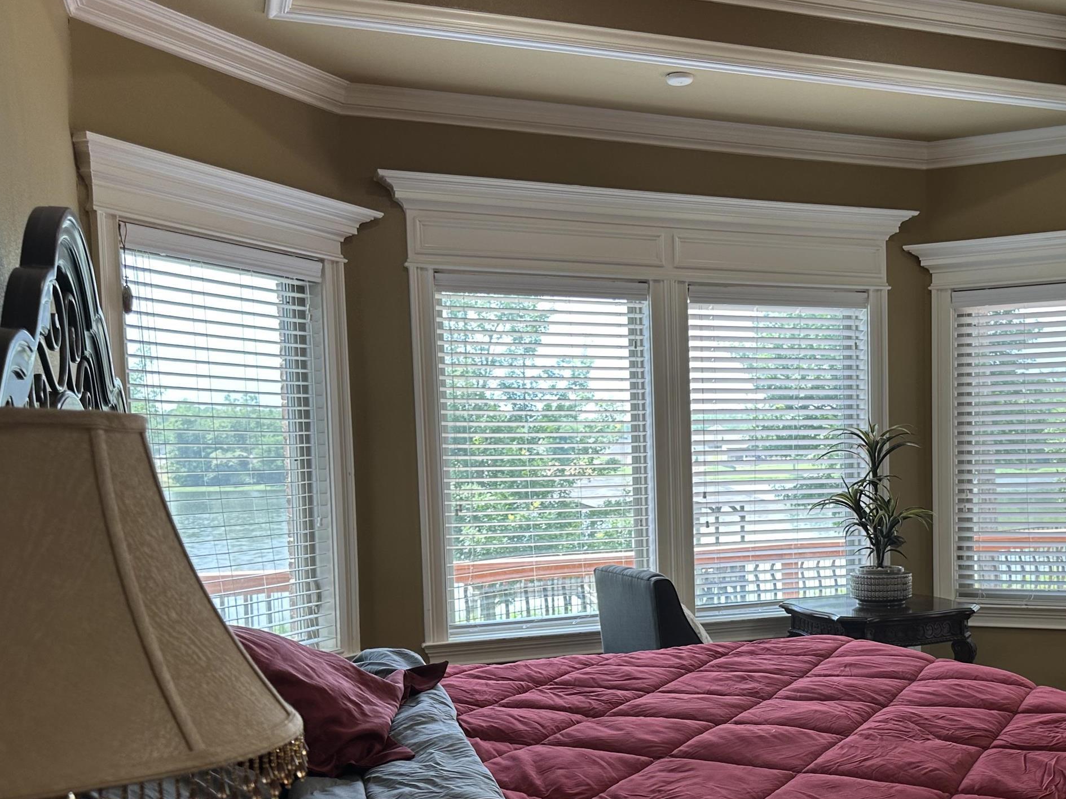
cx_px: 776
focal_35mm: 39
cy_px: 527
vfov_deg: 36.5
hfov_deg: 46.4
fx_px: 1201
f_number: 1.78
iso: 64
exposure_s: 1/161
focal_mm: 6.86
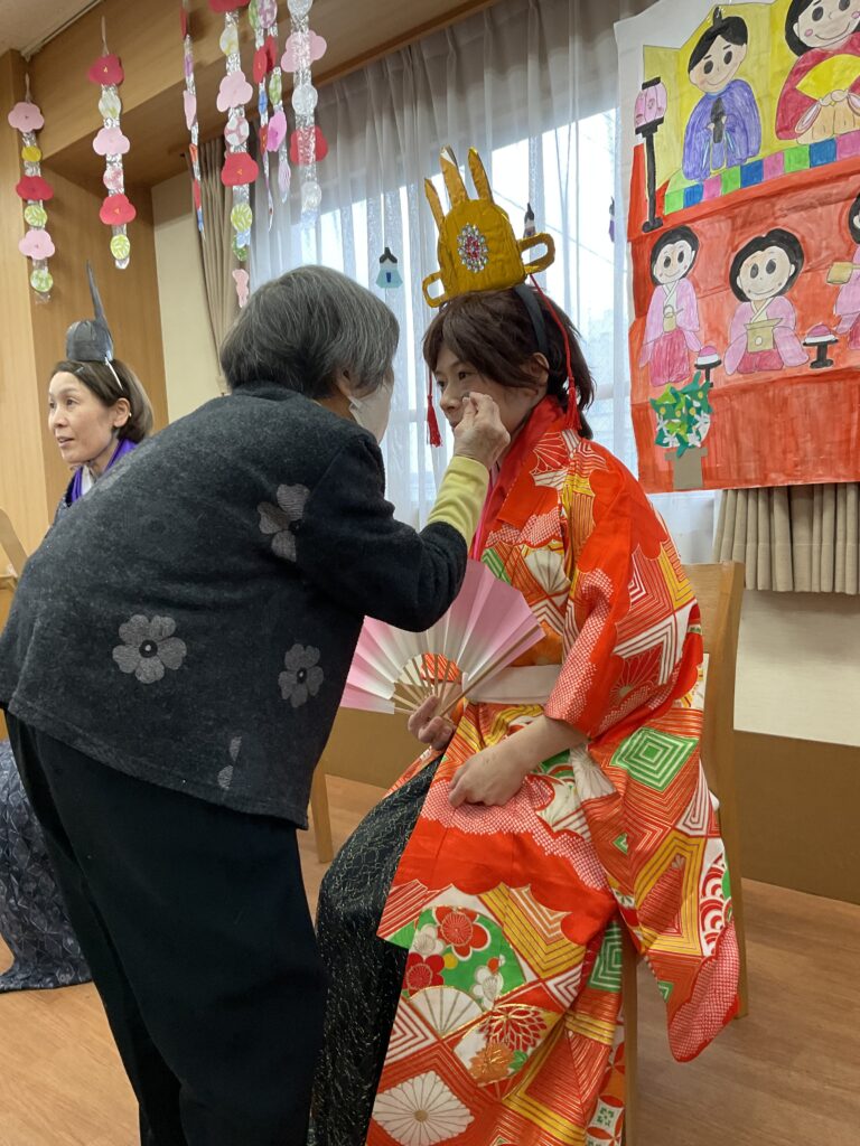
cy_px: 573
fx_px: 961
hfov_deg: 48.2
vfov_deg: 61.7
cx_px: 430
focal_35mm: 29
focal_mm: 3
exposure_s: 1/60
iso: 64
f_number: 1.8
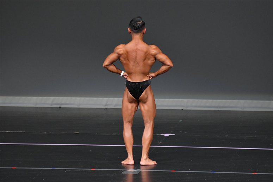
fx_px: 2615
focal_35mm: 345
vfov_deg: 4.0
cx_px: 136
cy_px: 91
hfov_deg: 6.0
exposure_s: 1/400
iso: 4000
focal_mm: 230
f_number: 5.6
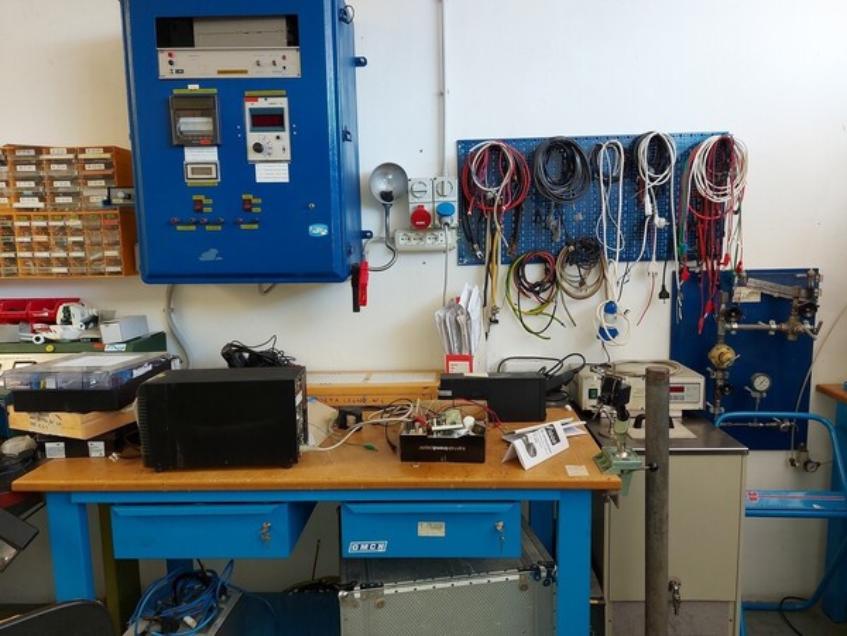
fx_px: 587
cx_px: 424
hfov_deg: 71.6
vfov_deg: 56.8
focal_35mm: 24
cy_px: 318
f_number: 1.8
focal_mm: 5.23
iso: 100
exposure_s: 1/50
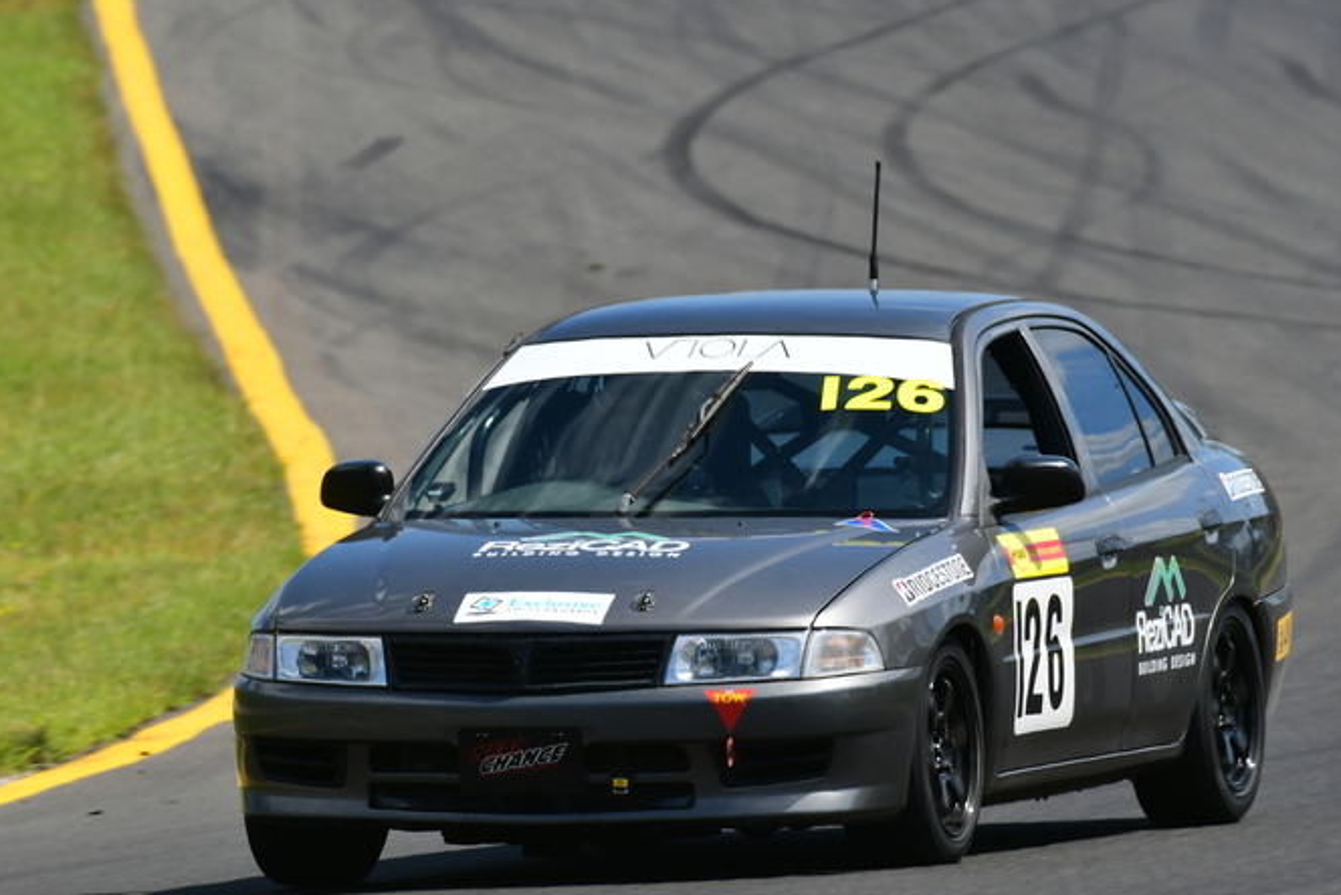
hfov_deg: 2.3
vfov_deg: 1.5
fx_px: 33642
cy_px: 381
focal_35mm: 903
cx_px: 703
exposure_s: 1/500
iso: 320
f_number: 11
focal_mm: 500
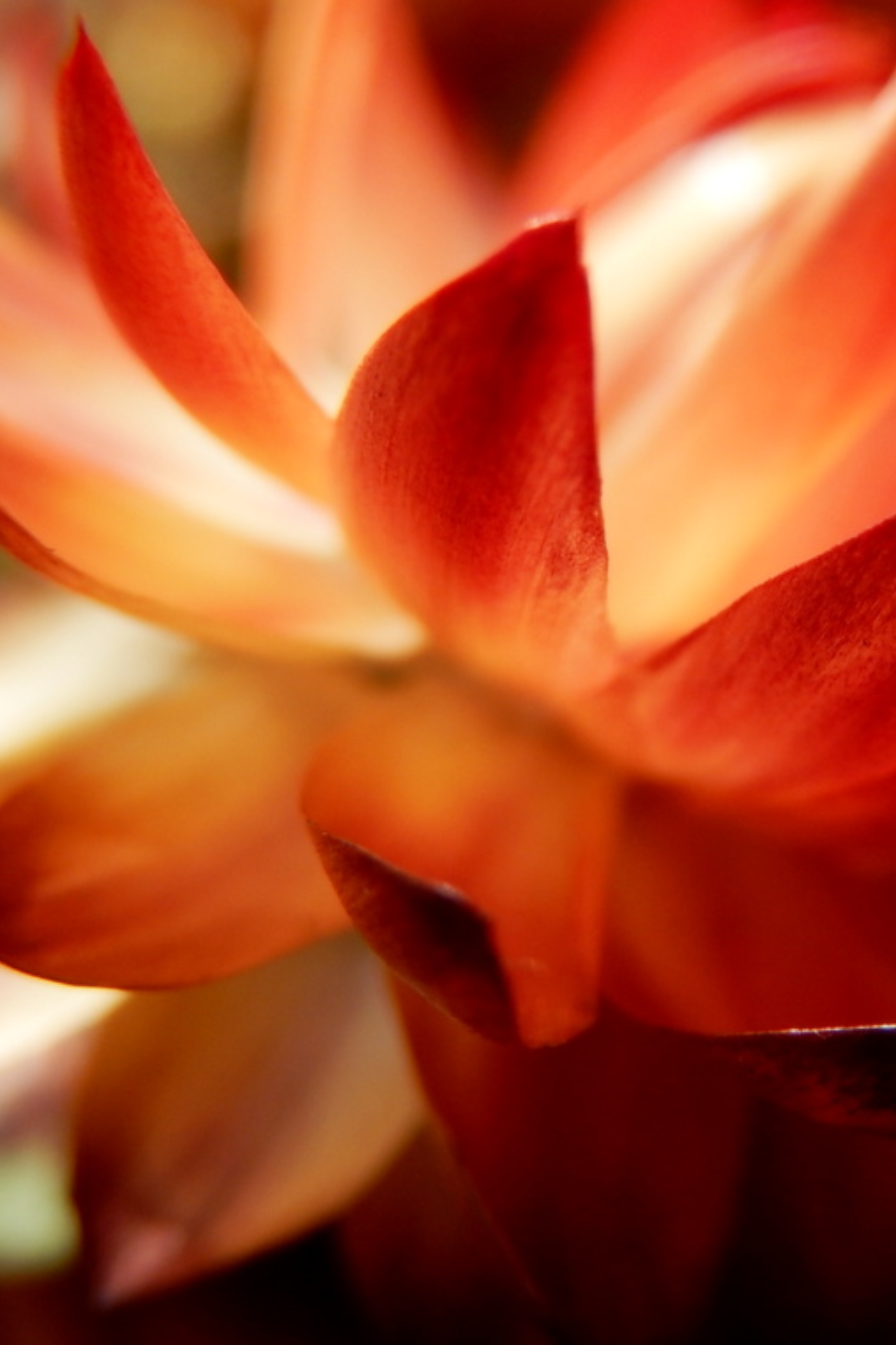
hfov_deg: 21.4
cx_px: 640
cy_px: 668
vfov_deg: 31.9
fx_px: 2353
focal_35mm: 63
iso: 125
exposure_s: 1/800
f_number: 4.3
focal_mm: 8.1
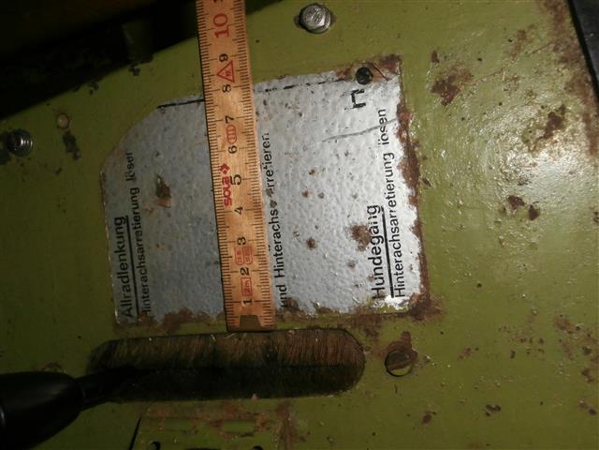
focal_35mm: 38
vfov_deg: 37.7
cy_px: 225
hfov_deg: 49.0
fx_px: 658
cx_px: 300
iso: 200
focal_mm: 6.67
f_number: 3.9
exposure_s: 1/30
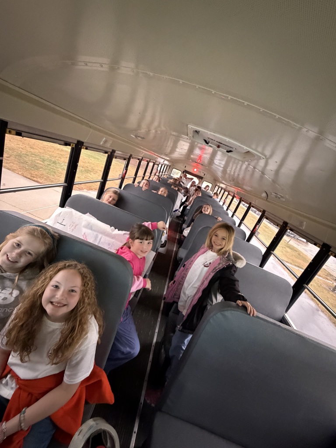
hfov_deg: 85.7
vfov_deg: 102.1
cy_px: 224
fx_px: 181
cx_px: 168
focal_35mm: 14
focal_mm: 2.22
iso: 1250
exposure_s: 1/46
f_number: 2.2
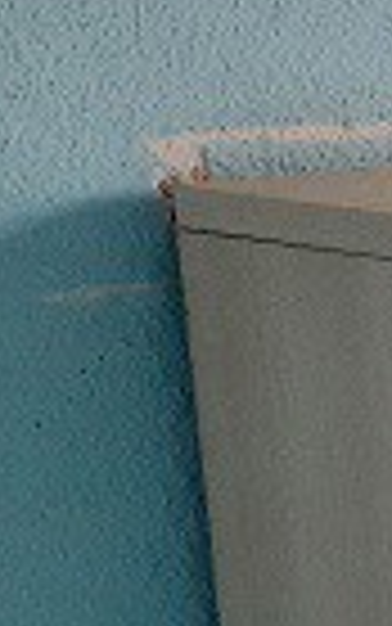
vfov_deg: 17.0
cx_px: 1383
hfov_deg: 8.1
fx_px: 2083
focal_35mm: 122
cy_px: 437
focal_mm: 4.6
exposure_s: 1/25
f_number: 2
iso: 640
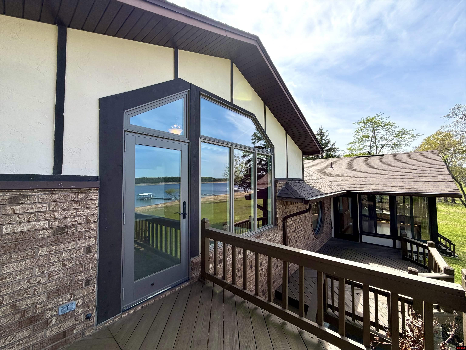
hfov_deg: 102.1
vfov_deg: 85.7
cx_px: 233
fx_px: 188
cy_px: 175
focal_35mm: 14
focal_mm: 2.22
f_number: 2.2
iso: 25
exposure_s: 1/770
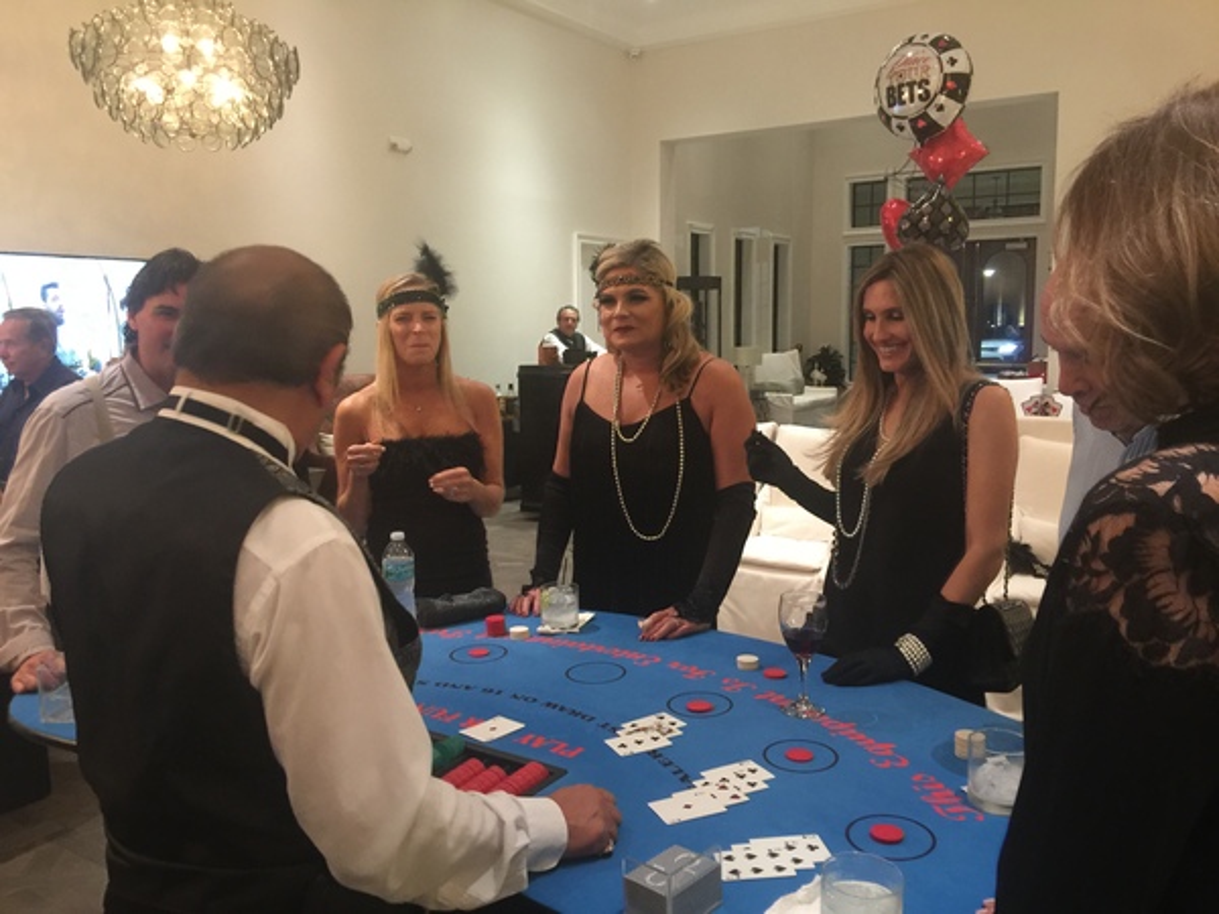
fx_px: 1021
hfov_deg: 61.7
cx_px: 610
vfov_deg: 48.2
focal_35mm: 29
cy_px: 457
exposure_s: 1/4
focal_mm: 4.15
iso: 80
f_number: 2.2
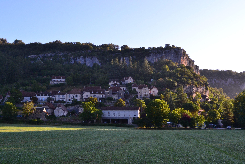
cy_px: 82
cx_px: 122
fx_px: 327
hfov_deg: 41.1
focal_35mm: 48
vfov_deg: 28.1
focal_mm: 32
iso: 400
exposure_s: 1/160
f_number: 10
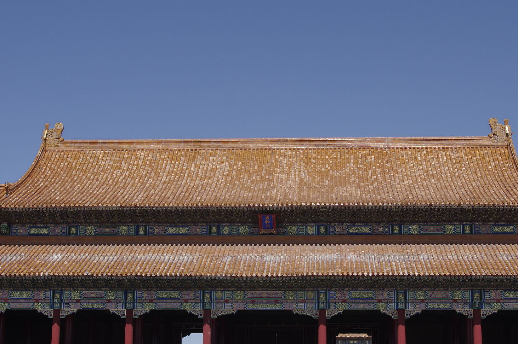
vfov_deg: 21.1
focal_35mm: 64
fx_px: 920
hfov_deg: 31.4
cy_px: 227
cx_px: 275
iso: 125
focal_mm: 26
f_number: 8
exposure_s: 1/500
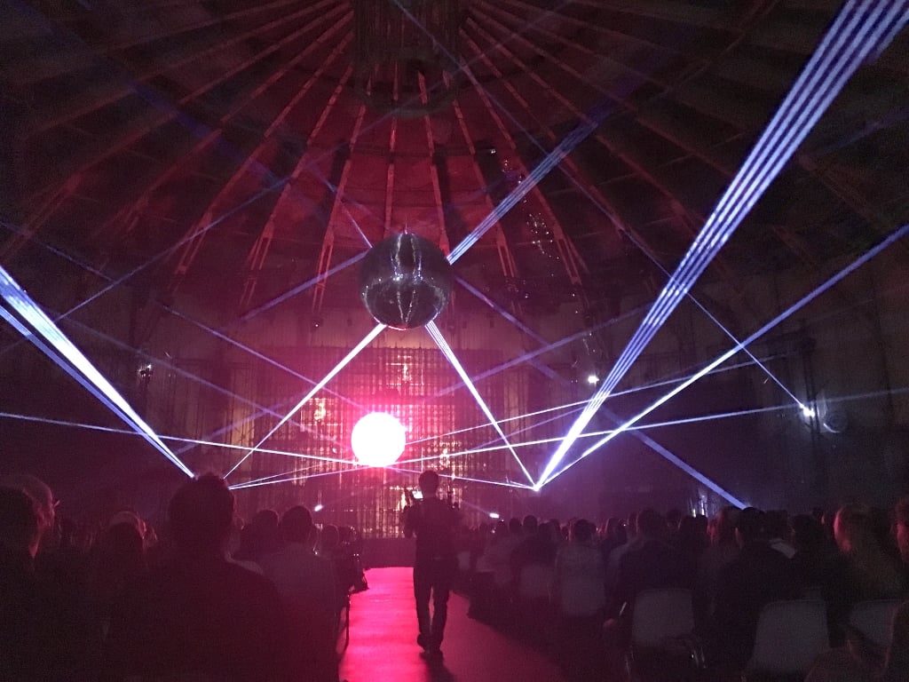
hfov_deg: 61.7
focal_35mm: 29
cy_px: 341
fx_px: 762
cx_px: 454
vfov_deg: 48.2
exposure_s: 1/17
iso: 2000
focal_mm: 4.15
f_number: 2.2
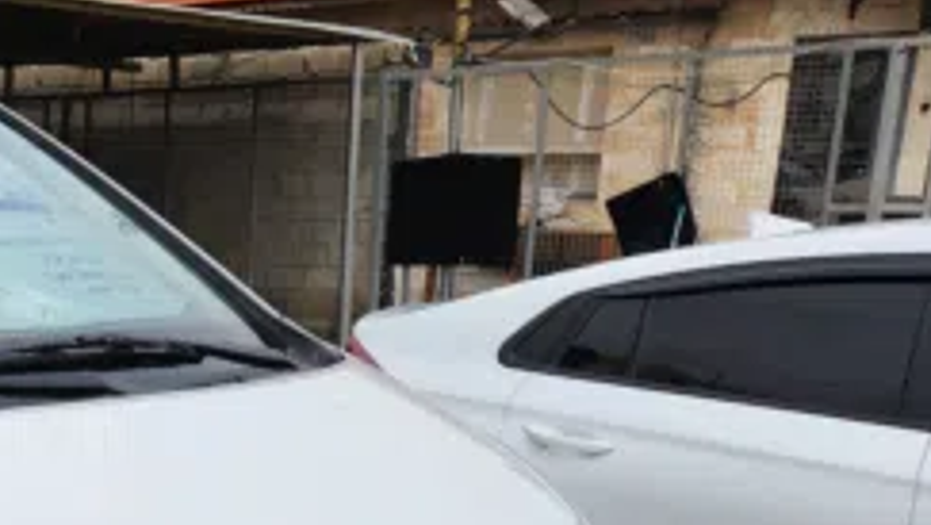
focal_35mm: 66
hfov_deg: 27.4
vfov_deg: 17.4
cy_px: 640
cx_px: -234
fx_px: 1630
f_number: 1.8
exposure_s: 1/2365
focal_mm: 5.4
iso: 20
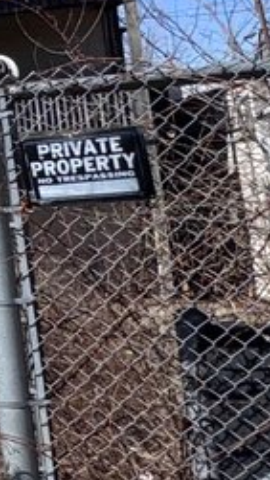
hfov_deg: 7.5
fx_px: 1172
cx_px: -889
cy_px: 108
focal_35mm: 92
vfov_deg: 22.9
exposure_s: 1/1789
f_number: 2.2
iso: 50
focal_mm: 2.22
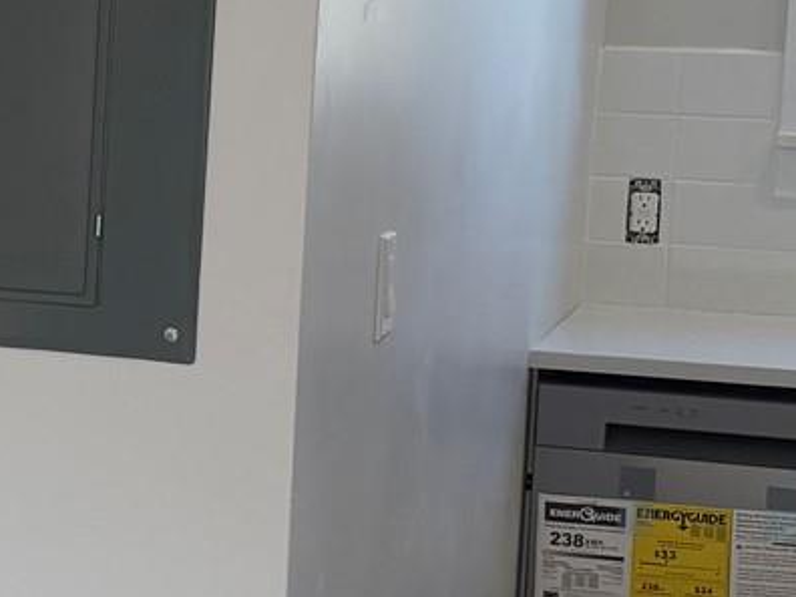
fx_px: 2851
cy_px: 251
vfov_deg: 11.9
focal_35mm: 124
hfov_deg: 14.5
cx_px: -505
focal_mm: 6.76
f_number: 1.78
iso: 100
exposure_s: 1/196
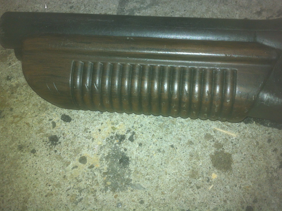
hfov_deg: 49.0
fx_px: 309
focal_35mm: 38
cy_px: 98
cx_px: 149
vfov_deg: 37.6
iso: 80
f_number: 2.8
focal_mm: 3.85
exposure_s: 1/42
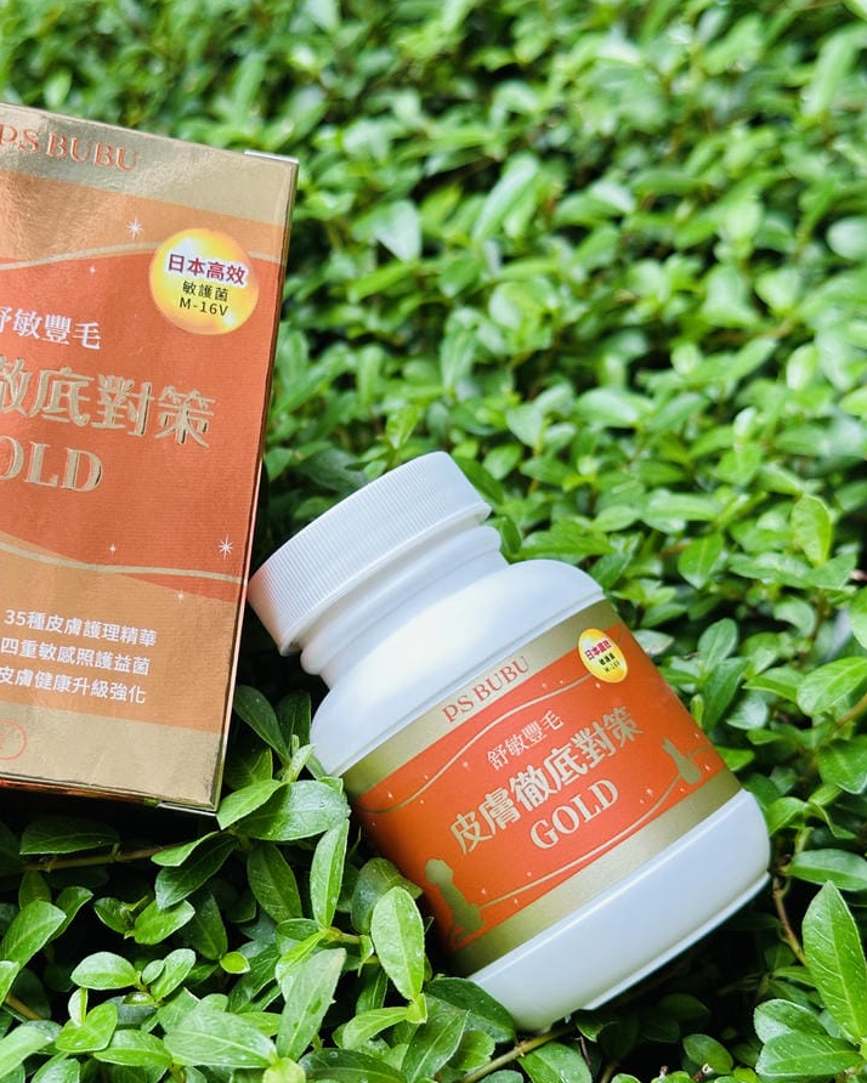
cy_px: 543
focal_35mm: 63
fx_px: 2020
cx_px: 271
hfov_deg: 24.1
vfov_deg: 30.0
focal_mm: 6.86
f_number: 1.78
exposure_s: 1/65
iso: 80
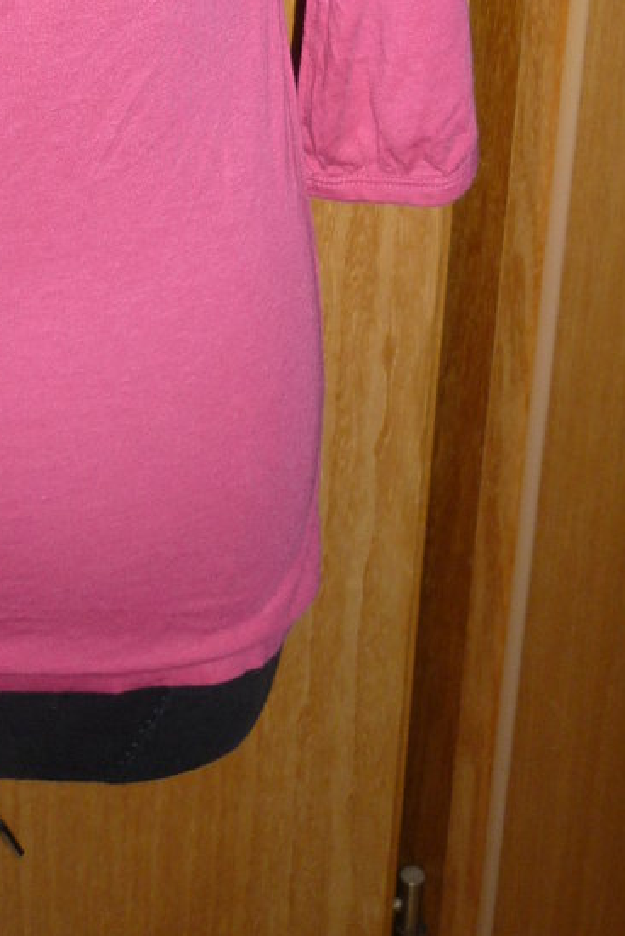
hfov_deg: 16.0
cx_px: -46
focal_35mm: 83
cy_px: -145
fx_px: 2159
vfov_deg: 22.8
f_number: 2.8
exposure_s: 1/30
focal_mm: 5.5
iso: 100
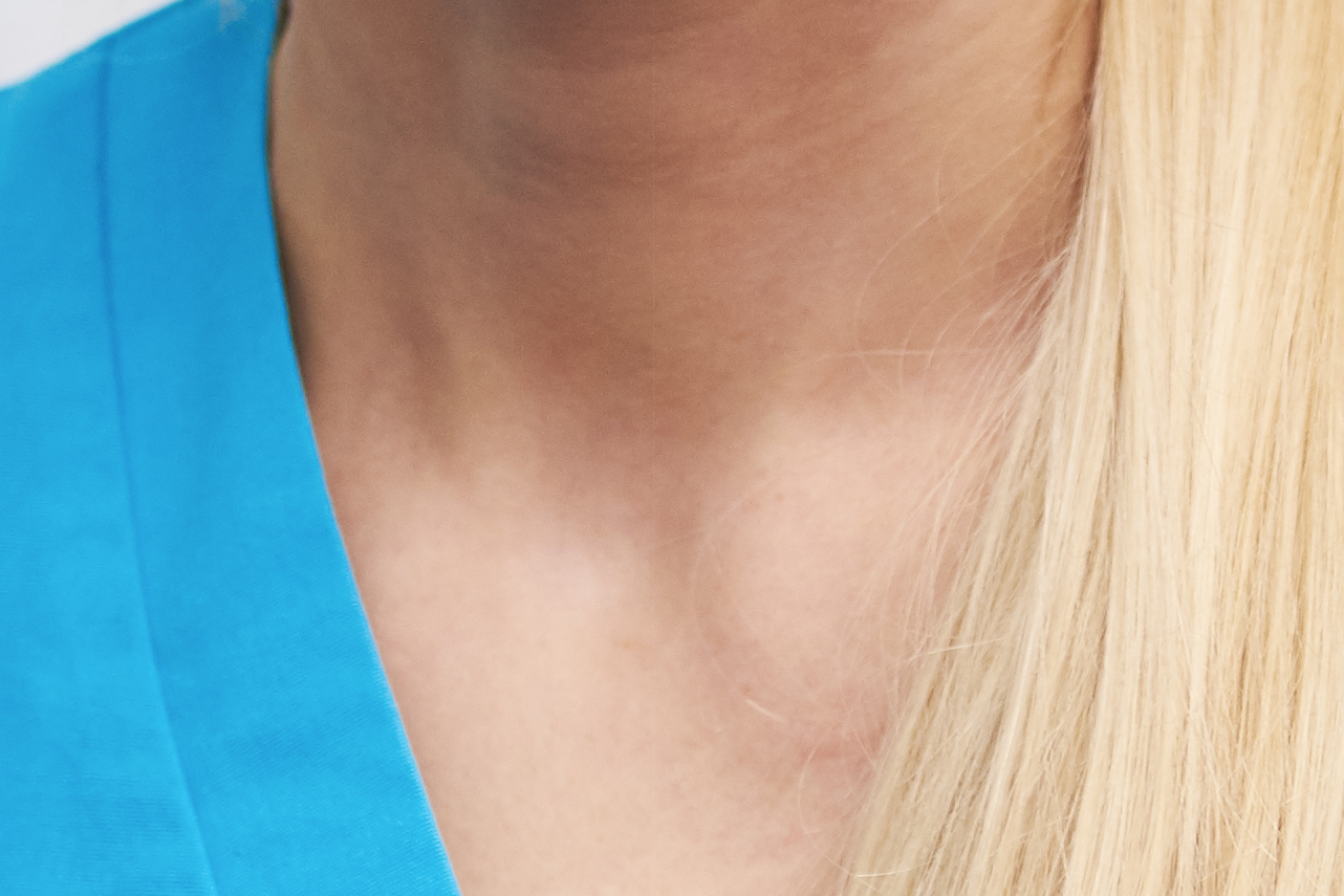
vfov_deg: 3.9
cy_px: 369
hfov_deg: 5.8
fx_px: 13291
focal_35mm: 356
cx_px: 911
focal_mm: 62
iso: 200
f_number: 2.8
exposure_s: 1/80
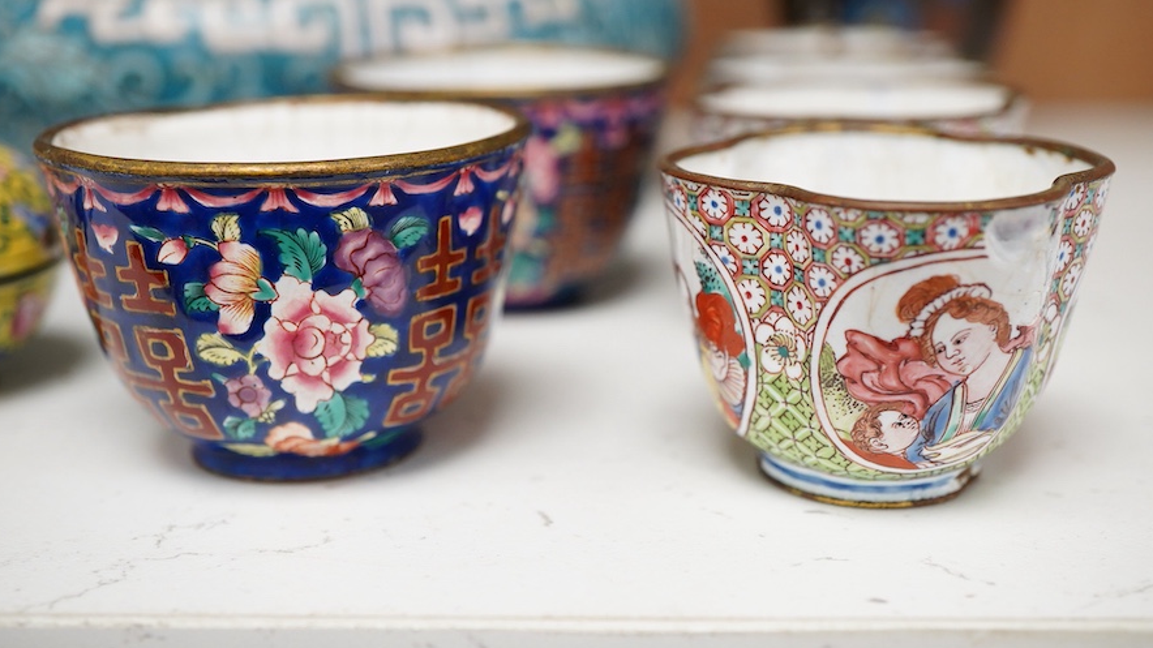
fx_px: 1467
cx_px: 580
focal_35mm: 48
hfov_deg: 42.9
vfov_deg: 24.9
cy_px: 295
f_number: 8
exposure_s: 1/125
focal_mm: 30
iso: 1250
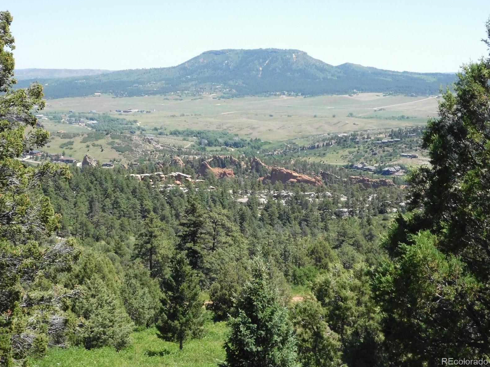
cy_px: 182
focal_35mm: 67
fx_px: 948
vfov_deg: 21.9
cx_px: 243
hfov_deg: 29.0
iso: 800
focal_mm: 11.7
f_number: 8.4
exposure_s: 1/800
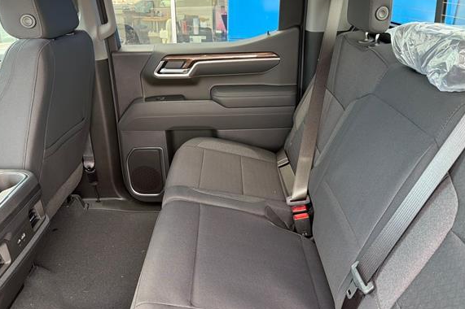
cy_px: 143
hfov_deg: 65.5
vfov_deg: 46.3
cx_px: 239
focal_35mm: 28
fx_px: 361
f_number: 1.78
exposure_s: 1/60
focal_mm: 6.76
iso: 200
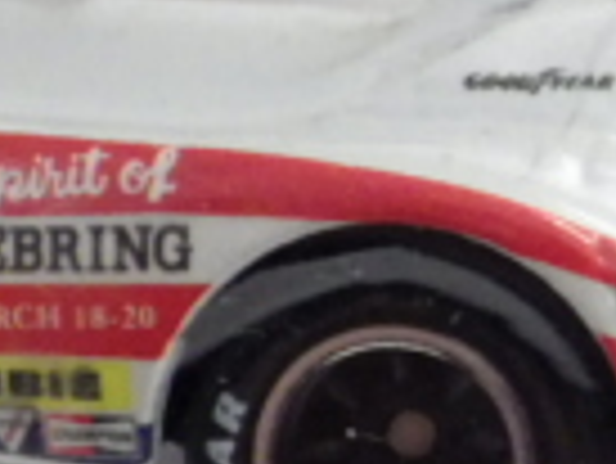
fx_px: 4898
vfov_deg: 5.4
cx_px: 994
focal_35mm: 275
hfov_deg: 7.1
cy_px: 207
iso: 800
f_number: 4
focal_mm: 10.7
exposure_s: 1/45
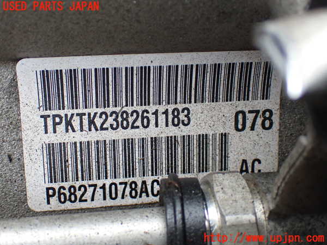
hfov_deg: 35.5
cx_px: 164
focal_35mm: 54
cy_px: 122
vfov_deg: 27.0
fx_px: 510
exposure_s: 1/200
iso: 400
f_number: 3.3
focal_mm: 9.65
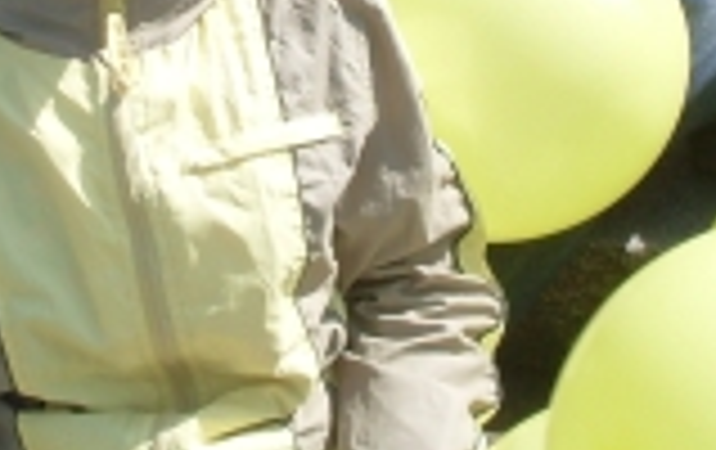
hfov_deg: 15.5
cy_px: -252
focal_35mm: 134
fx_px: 2619
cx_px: 149
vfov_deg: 9.5
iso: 80
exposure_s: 1/125
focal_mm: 6.3
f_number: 8.4
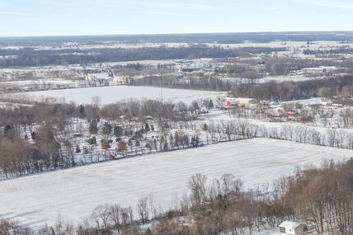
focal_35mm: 70
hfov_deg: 26.0
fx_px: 686
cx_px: 415
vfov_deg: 18.7
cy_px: 262
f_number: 8
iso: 100
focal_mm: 12.29
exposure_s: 1/400
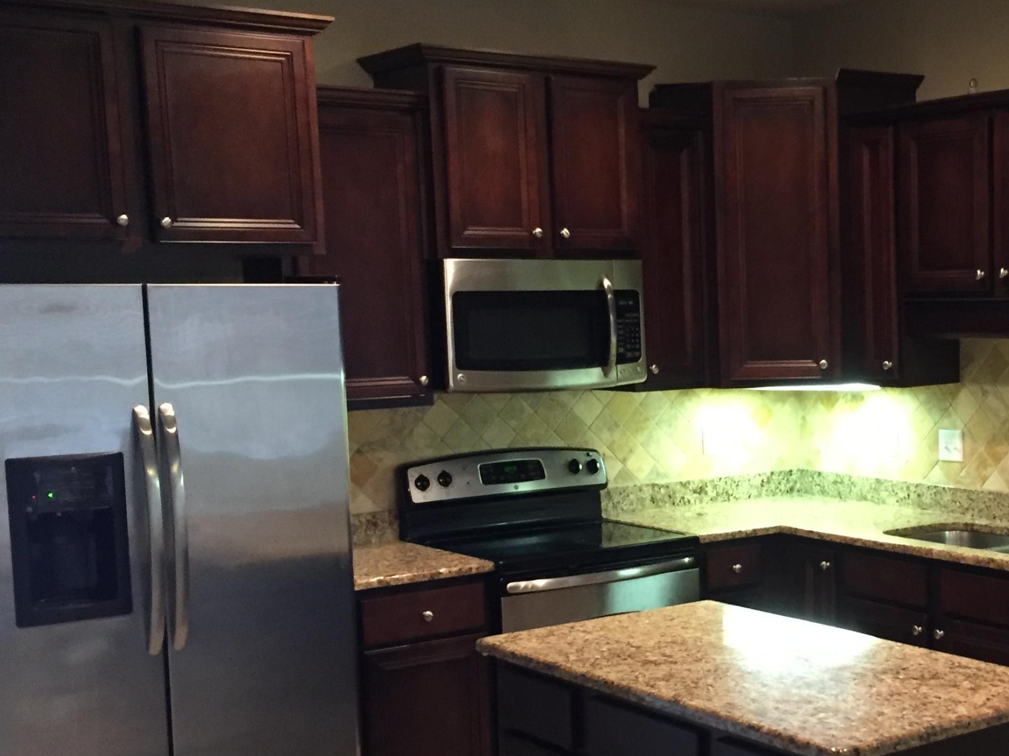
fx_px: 1574
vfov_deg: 26.9
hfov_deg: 34.4
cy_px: 495
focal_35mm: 54
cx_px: 809
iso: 250
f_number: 2.2
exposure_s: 1/20
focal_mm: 4.15
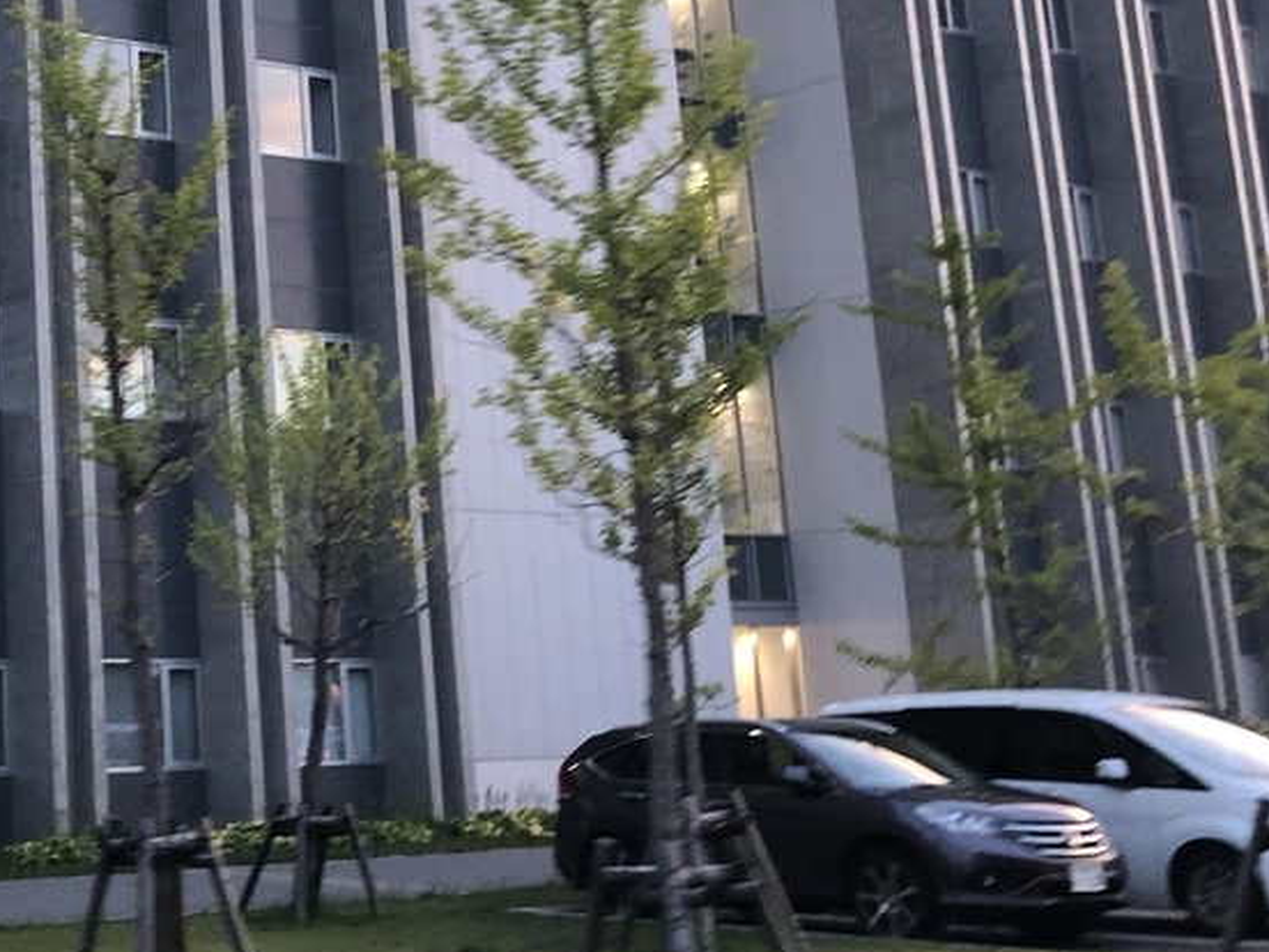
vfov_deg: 23.1
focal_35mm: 63
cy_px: 237
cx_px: -101
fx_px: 2310
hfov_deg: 28.2
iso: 40
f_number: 1.8
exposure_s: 1/15
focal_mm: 3.99
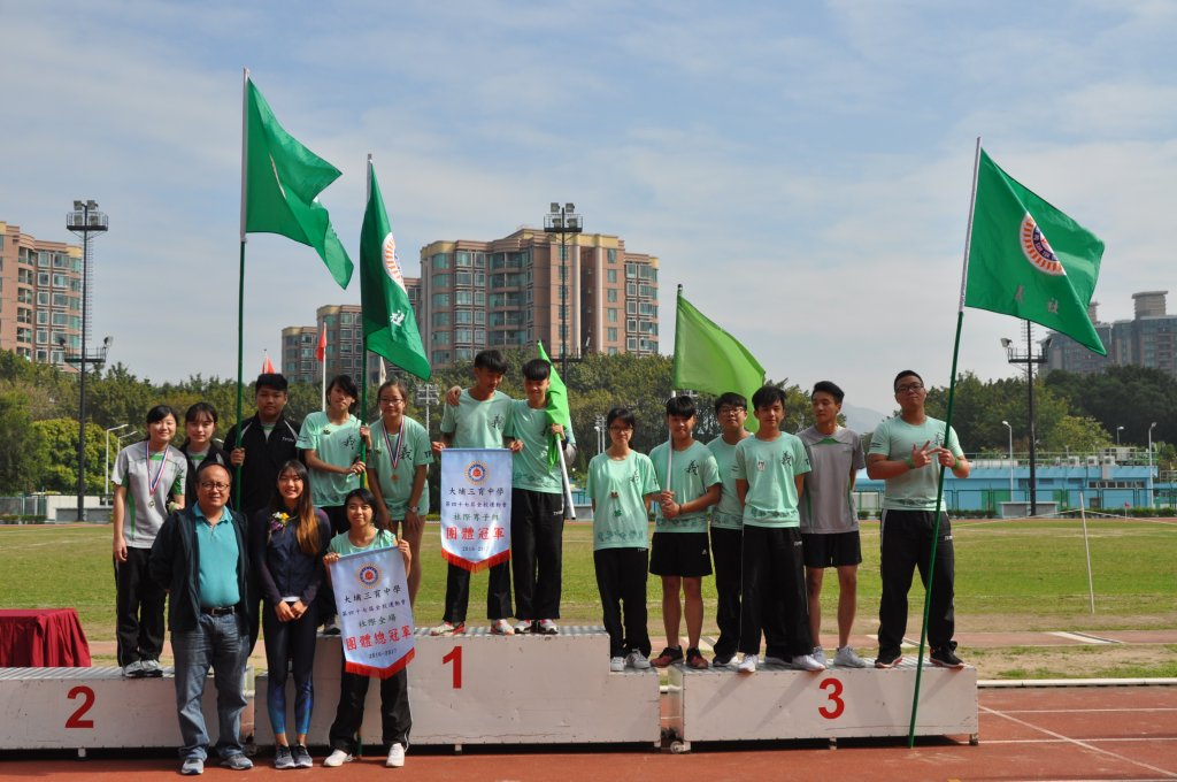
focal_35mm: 40
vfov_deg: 32.9
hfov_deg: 48.0
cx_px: 588
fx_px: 1322
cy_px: 391
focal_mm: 27
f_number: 6.3
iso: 400
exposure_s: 1/1600
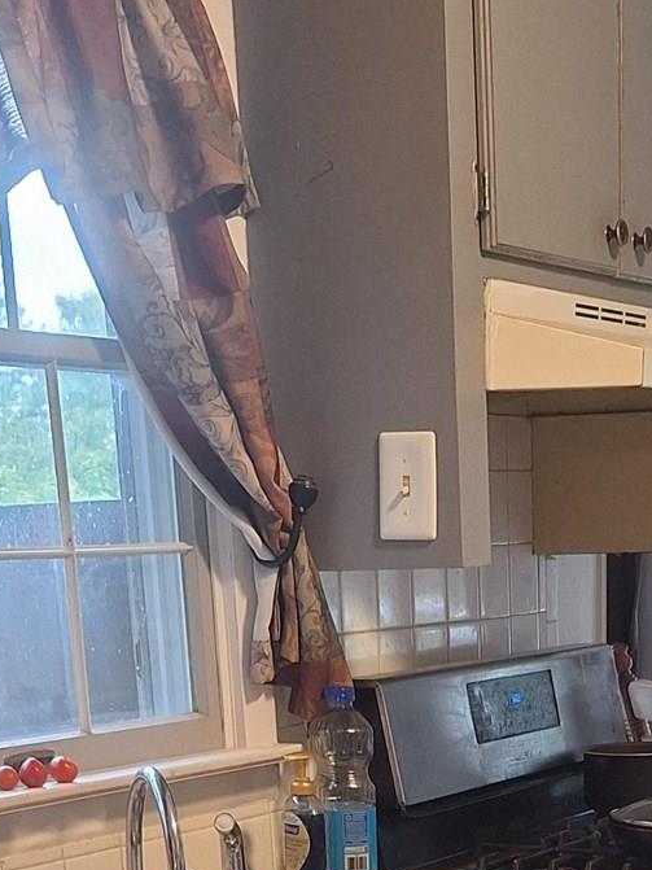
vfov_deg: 21.4
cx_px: 478
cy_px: 1241
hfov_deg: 18.6
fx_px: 1985
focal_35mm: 79
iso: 100
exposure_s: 1/40
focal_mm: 5.54
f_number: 1.8
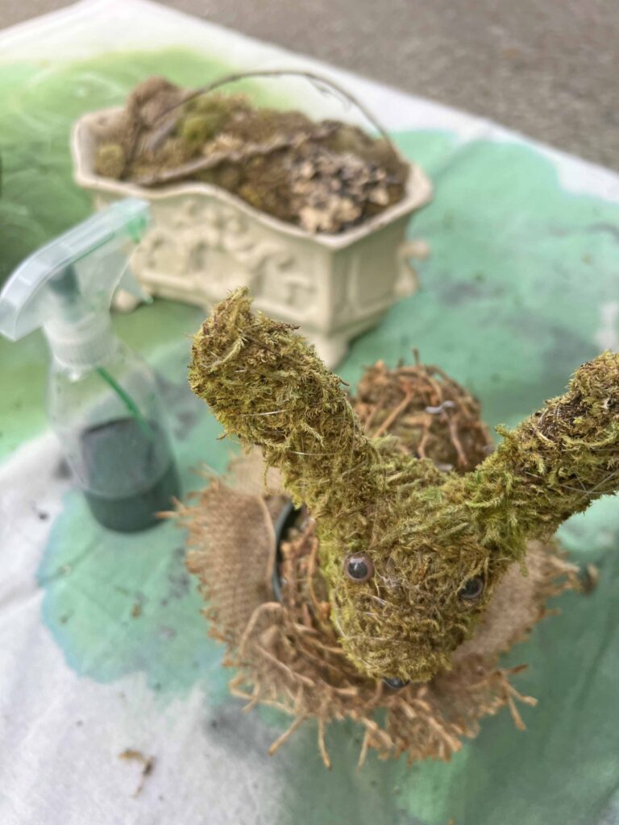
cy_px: 412
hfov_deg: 53.1
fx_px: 620
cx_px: 310
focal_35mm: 26
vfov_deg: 67.3
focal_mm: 5.7
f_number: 1.5
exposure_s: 1/414
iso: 50
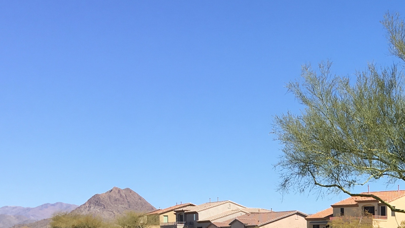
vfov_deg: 14.2
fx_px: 870
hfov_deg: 24.4
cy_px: 310
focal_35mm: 81
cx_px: 450
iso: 25
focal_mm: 4.15
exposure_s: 1/1040
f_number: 2.2
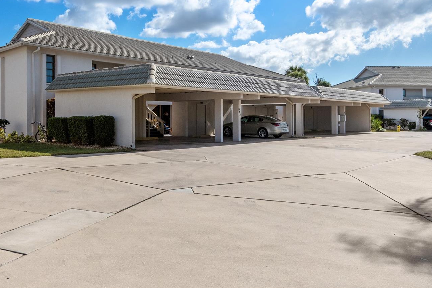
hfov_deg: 59.7
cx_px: 169
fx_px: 372
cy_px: 123
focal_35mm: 31
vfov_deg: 42.2
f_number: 7.1
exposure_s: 1/5000
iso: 640
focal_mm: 17
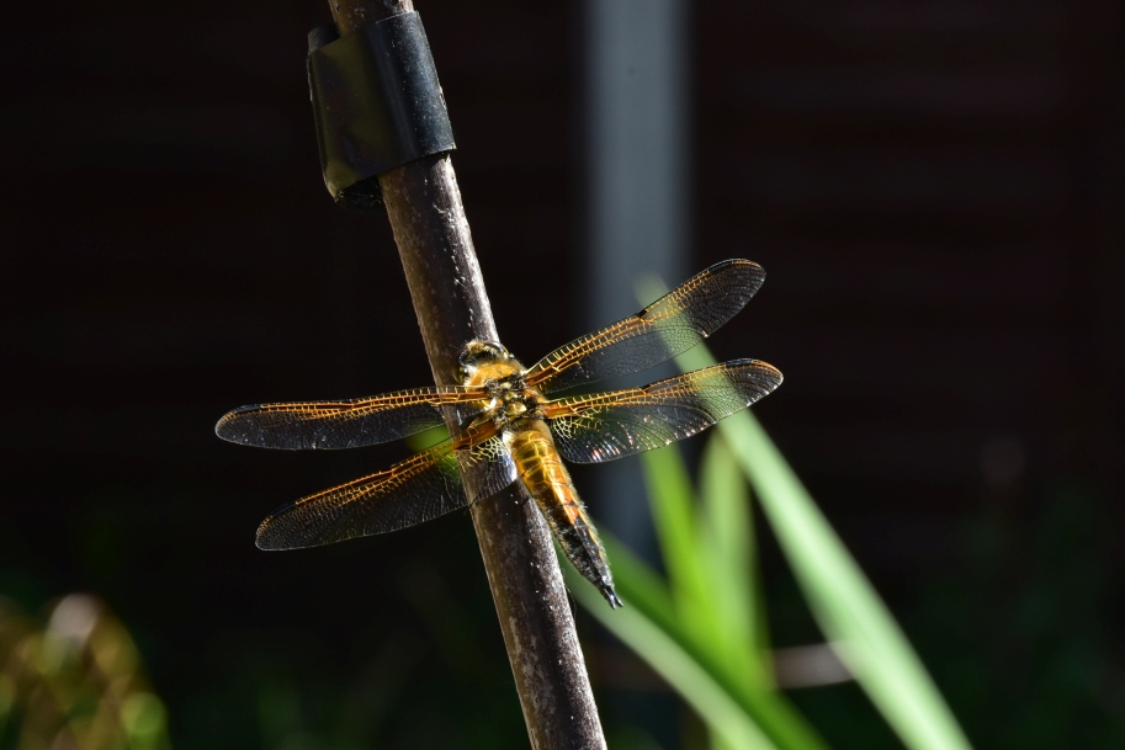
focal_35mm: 230
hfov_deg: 8.9
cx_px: 526
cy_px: 408
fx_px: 7188
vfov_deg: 6.0
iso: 500
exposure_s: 1/125
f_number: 14
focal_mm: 140
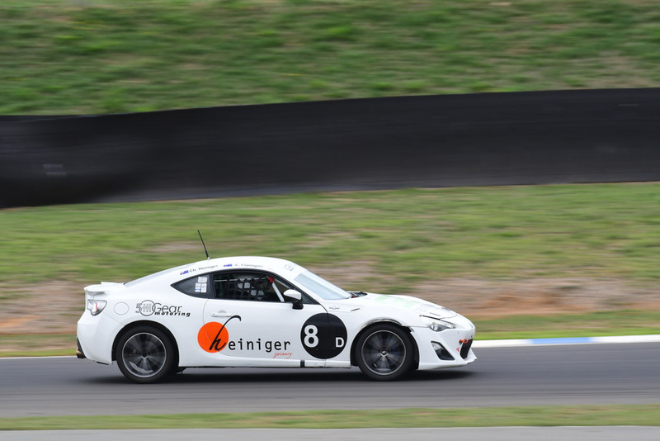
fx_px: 13754
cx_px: 330
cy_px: 220
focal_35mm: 750
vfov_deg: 1.8
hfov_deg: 2.7
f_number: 11
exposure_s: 1/160
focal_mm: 500
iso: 320
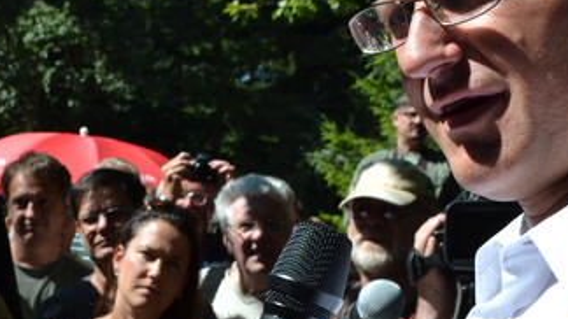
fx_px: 1310
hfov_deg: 24.4
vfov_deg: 13.8
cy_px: 74
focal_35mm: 87
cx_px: 230
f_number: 11
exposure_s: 1/500
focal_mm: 28
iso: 400
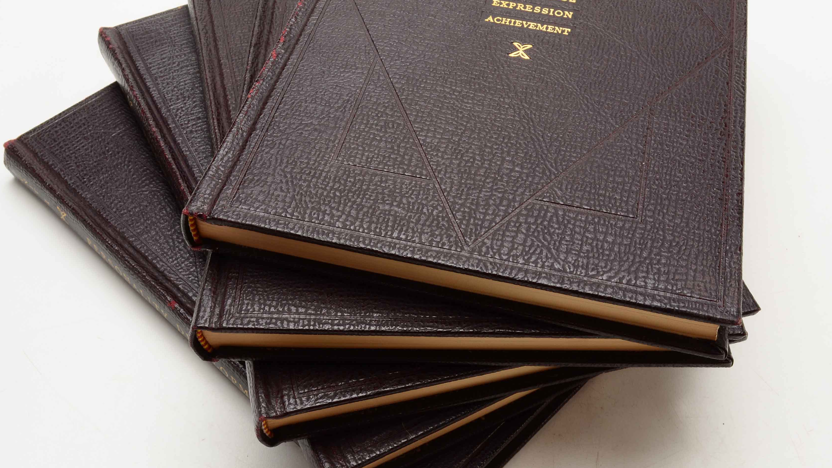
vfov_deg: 25.9
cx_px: 406
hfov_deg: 44.6
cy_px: 193
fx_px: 1015
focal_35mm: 46
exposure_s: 1/160
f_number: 20
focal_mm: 20
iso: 100
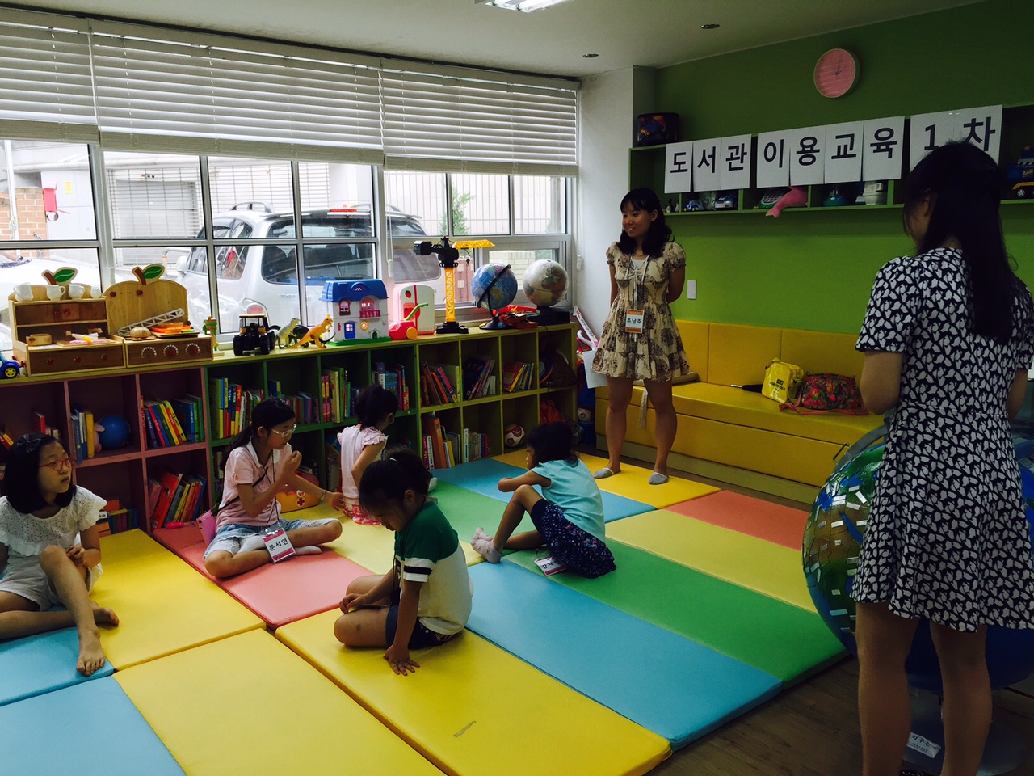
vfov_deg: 48.2
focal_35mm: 29
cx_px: 517
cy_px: 388
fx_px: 866
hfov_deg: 61.7
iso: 50
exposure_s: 1/120
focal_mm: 4.15
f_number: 2.2
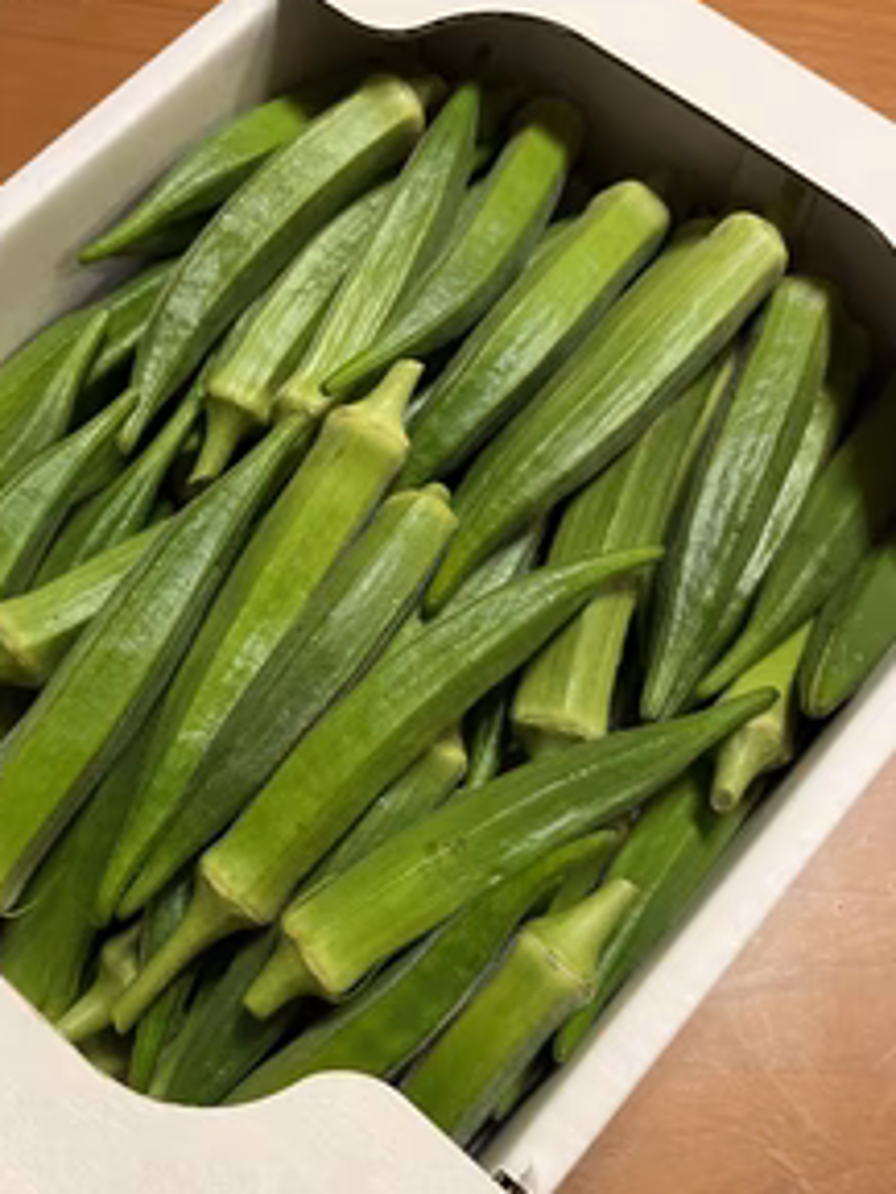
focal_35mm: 36
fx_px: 1242
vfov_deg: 51.2
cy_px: 665
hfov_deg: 39.5
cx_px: 359
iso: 250
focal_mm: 5.1
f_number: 1.6
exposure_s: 1/50
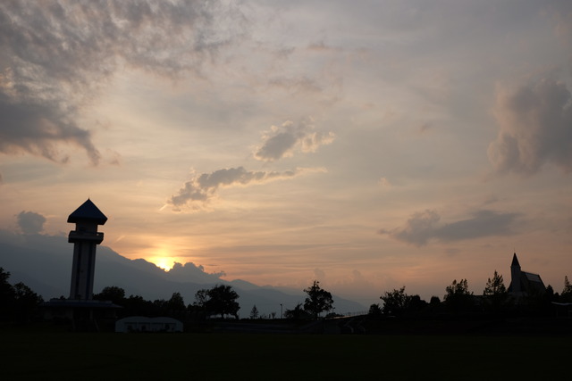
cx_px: 286
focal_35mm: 38
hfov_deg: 50.7
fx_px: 604
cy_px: 190
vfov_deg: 35.1
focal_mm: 25.4
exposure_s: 1/2400
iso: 200
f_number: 3.2
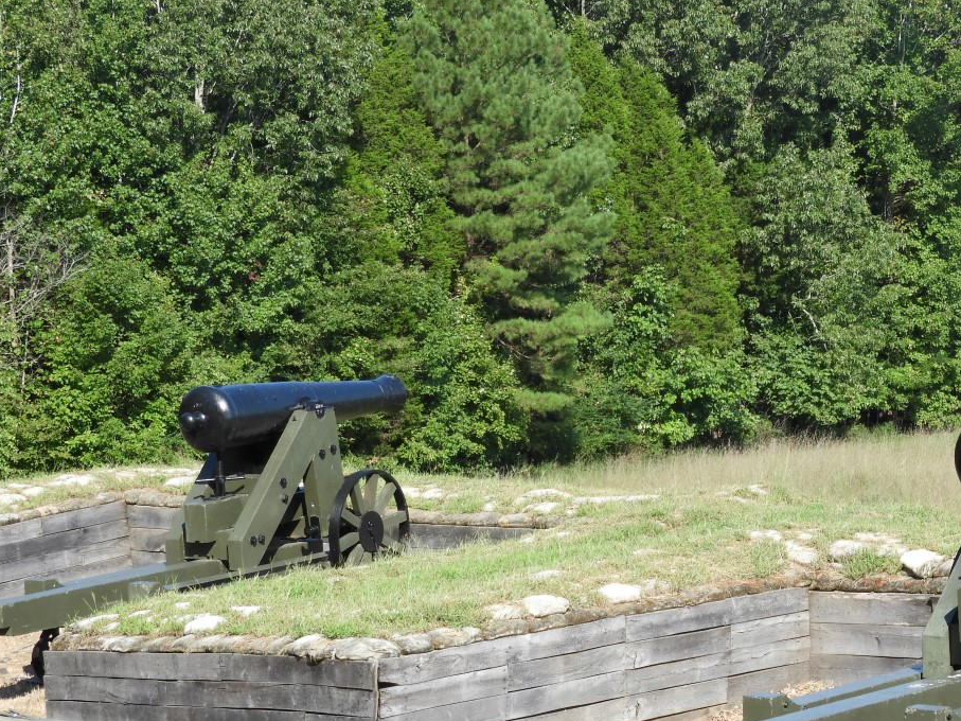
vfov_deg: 11.0
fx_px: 3747
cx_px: 709
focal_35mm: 135
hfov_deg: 14.6
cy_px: 483
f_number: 4.5
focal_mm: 15.2
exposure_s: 1/400
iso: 100
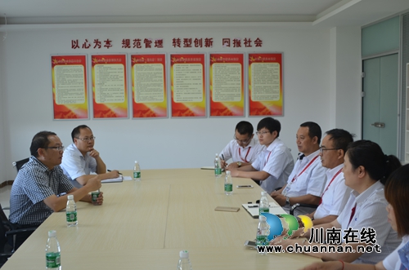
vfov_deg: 31.7
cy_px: 135
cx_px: 204
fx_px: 476
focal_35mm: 42
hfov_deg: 46.5
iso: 100
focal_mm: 28
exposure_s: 1/20
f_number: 3.5
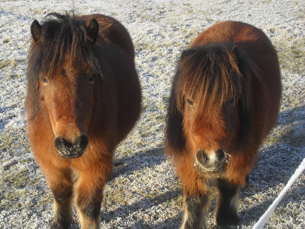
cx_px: 152
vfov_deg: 21.0
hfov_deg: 27.8
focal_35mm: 70
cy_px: 114
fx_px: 617
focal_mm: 12.3
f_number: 4
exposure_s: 1/180
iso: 100
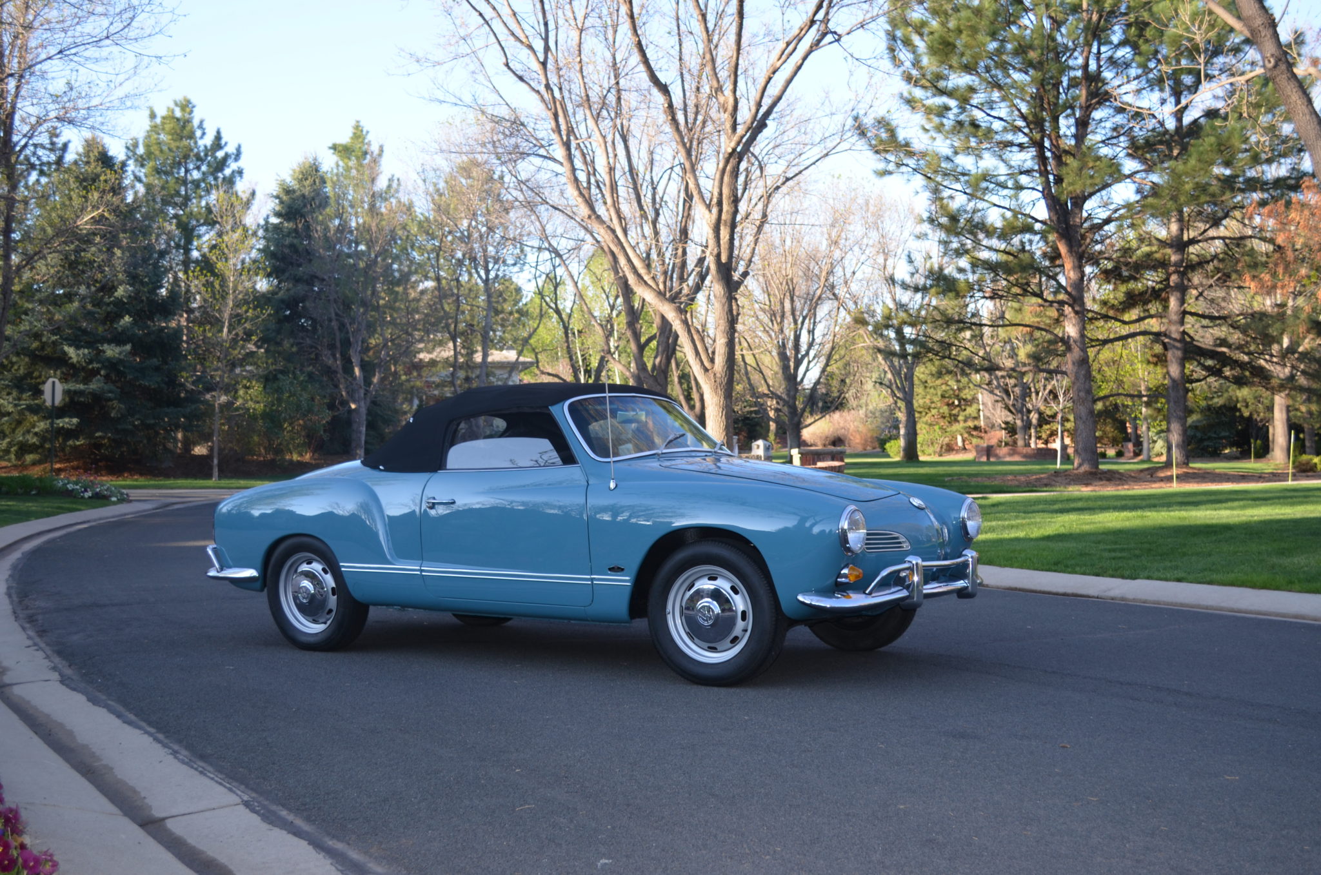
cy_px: 438
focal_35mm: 44
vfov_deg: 30.7
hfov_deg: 45.0
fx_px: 1593
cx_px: 660
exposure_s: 1/200
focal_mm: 29
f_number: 4.8
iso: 200
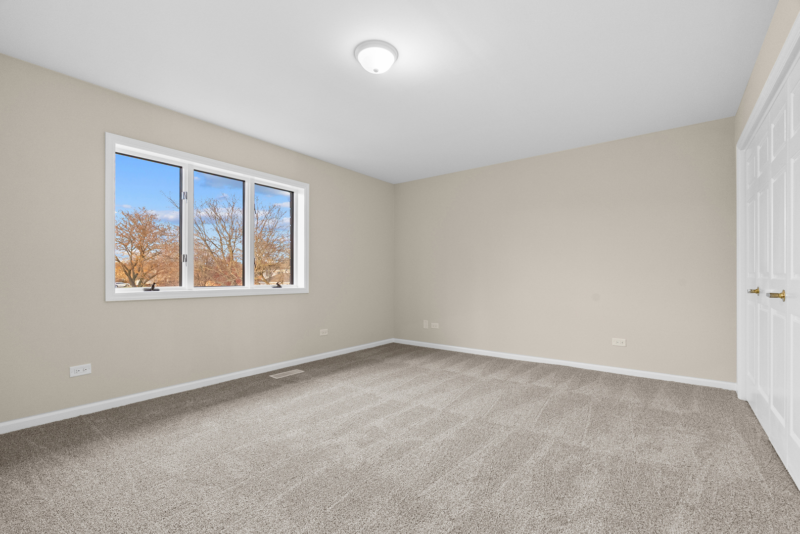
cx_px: 400
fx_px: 356
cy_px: 267
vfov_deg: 73.8
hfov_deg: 96.7
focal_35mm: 16
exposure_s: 1
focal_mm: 16
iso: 640
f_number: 8
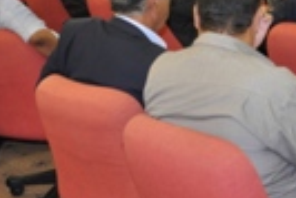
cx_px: 320
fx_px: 778
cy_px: 0
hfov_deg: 20.6
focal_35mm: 94
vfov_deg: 14.3
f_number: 3.8
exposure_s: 1/100
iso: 800
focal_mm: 21
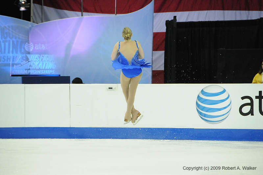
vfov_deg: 4.6
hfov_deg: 6.9
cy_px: 88
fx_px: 2189
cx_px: 132
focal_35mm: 300
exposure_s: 1/640
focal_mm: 200
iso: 3200
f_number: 5.6
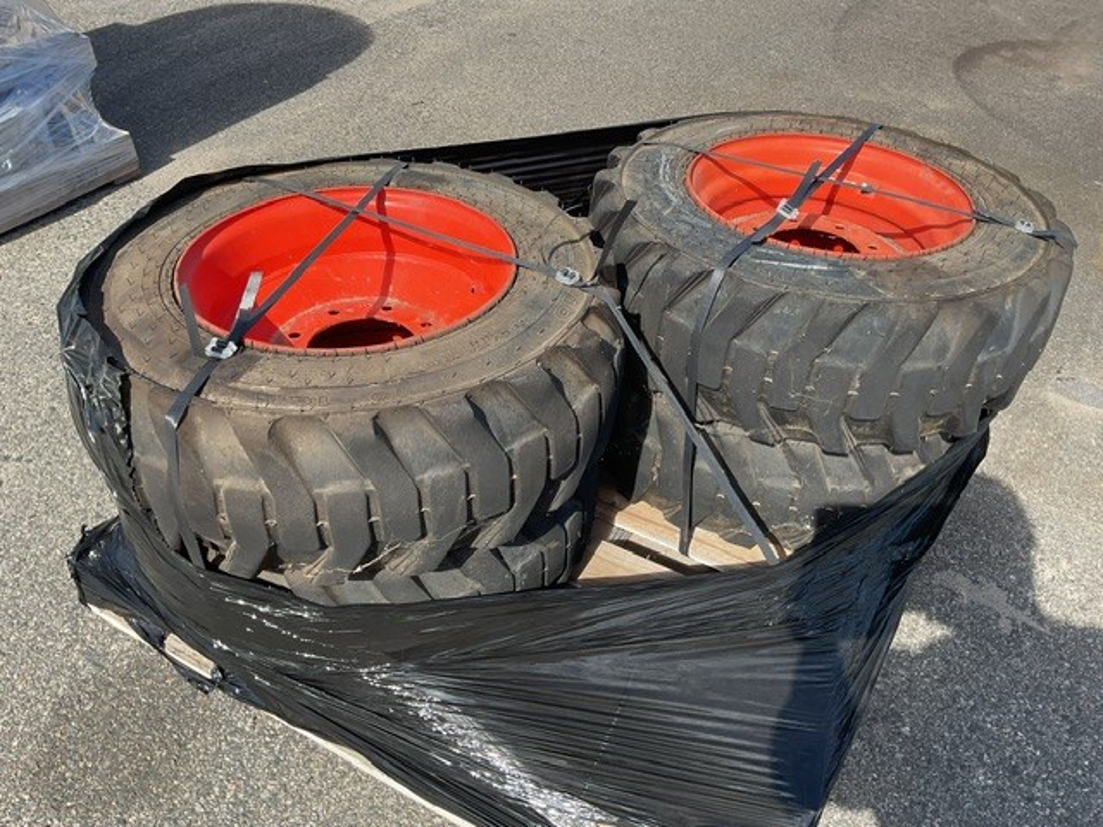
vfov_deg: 48.2
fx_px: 924
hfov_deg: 61.7
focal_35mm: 29
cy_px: 414
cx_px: 552
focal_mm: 3
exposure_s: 1/1035
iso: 16
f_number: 1.8
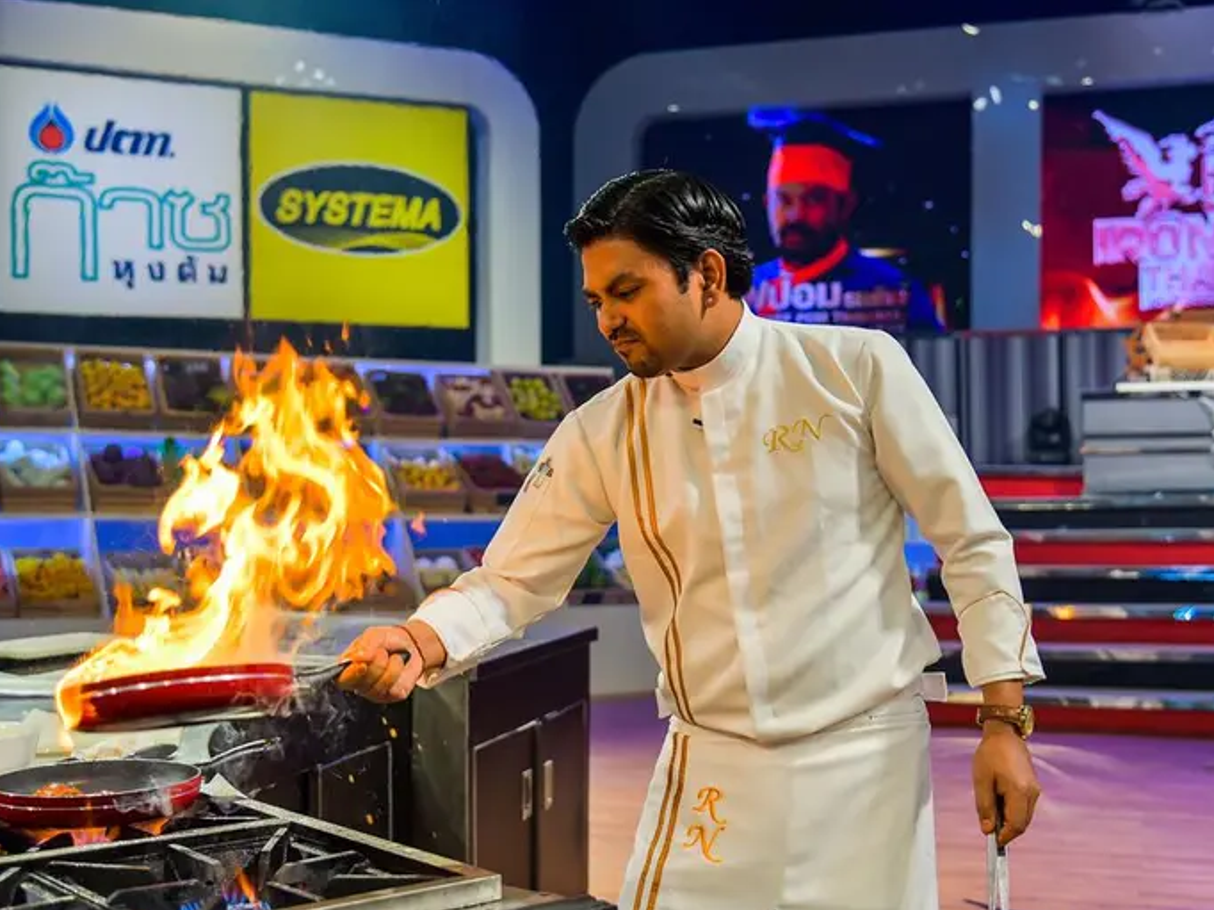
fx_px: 1543
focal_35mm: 44
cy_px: 461
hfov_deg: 43.0
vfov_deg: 32.9
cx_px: 630
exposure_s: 1/250
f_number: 4
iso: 500
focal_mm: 40
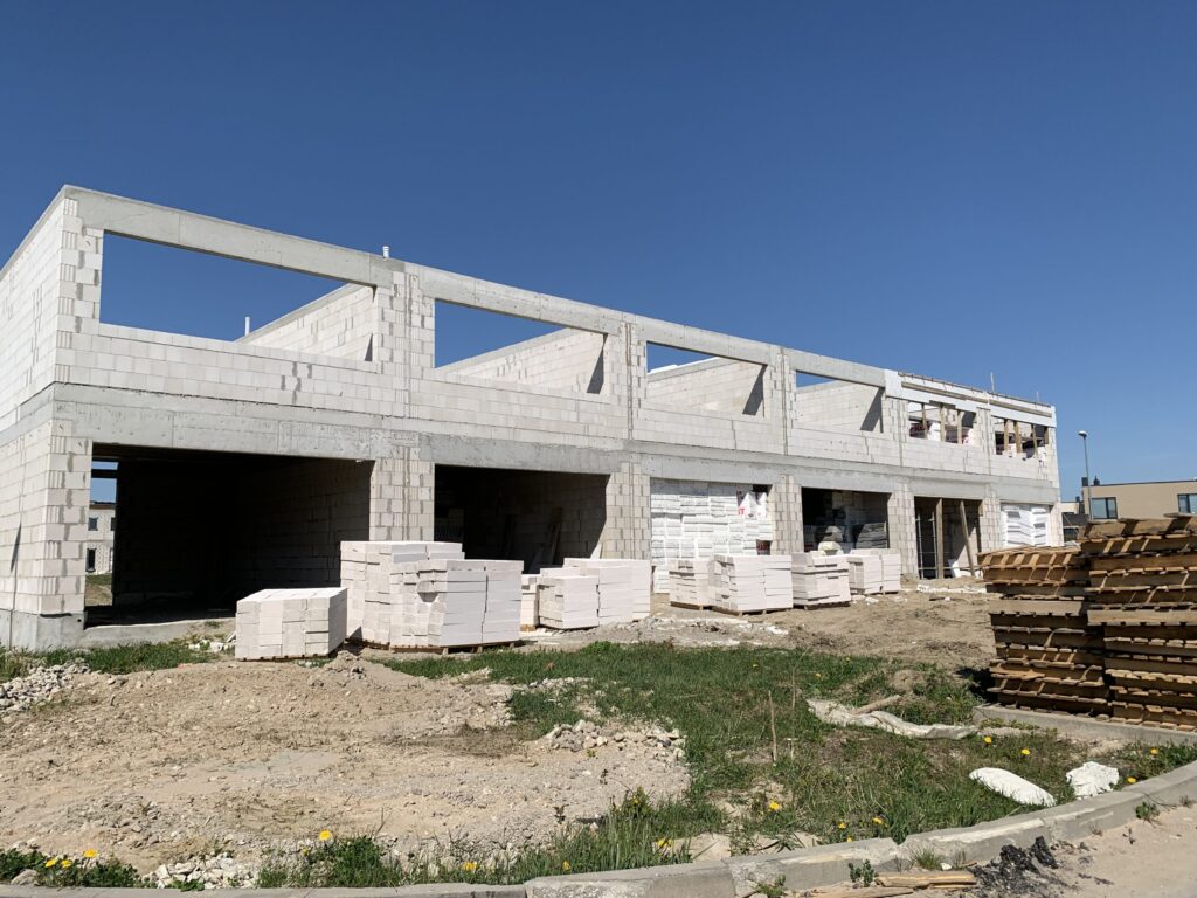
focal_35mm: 26
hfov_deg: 67.3
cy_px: 449
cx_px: 598
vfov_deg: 53.1
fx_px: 899
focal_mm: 4.25
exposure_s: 1/4464
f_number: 1.8
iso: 25
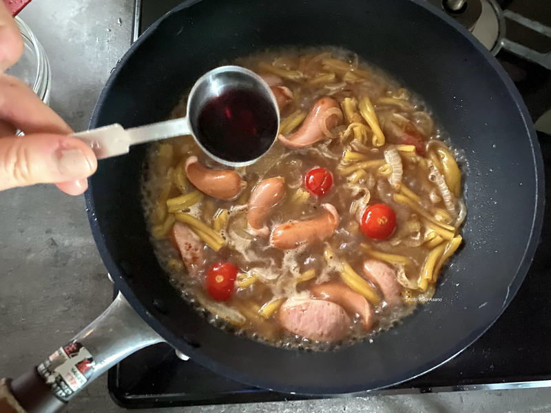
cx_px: 276
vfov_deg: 53.1
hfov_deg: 67.3
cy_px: 206
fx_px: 414
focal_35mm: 26
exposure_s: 1/15
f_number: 1.8
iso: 2000
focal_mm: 4.25
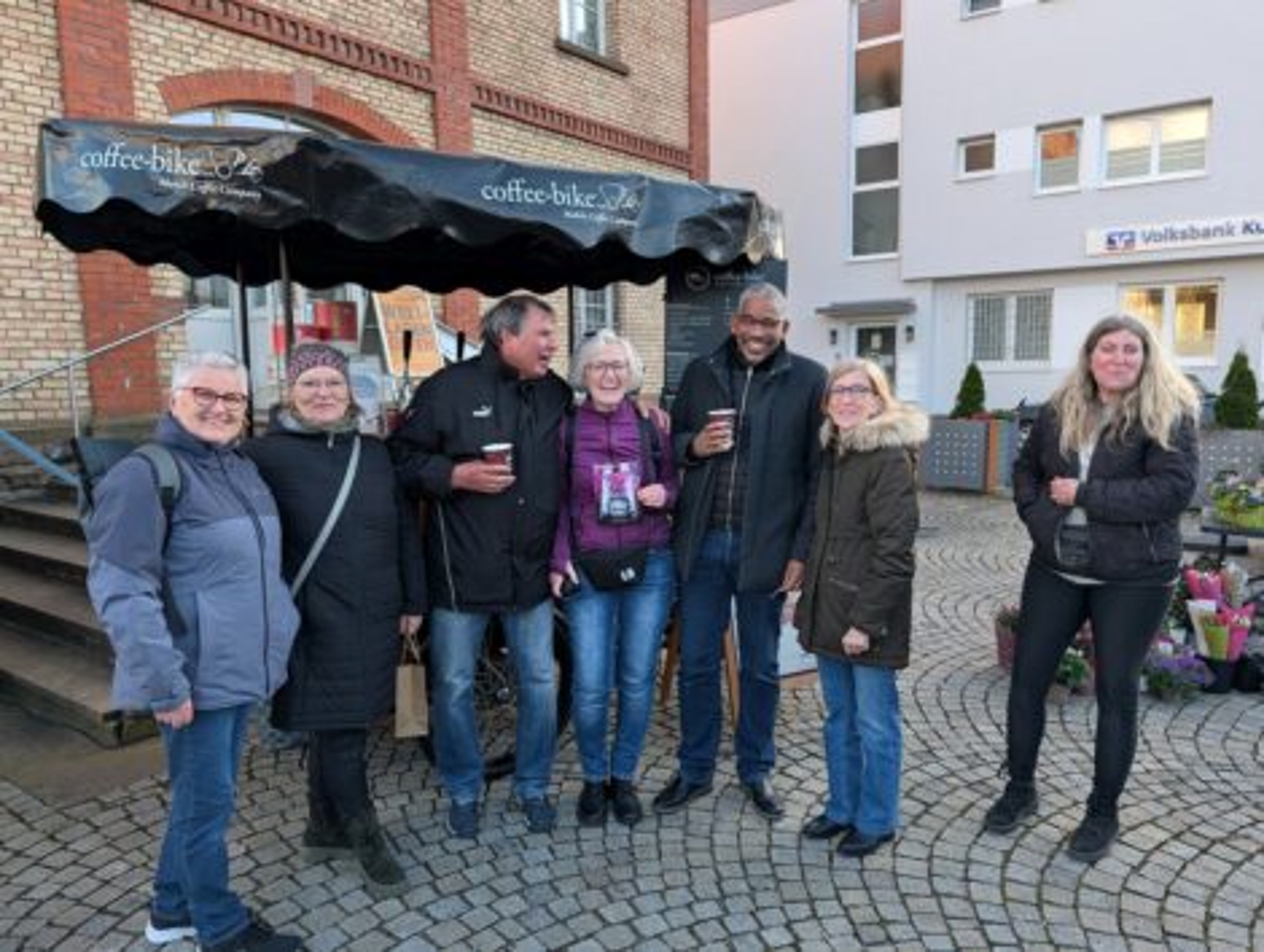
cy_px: 476
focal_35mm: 24
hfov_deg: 71.5
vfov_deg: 56.9
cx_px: 632
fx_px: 878
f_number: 1.68
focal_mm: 6.9
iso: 53
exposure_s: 1/196
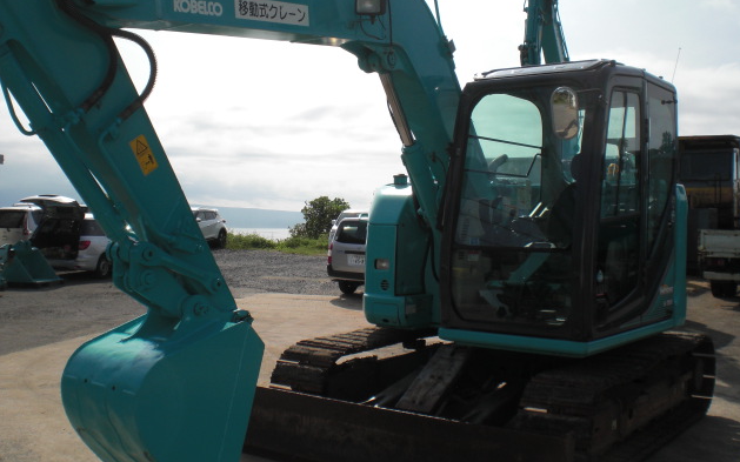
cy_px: 228
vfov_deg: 31.2
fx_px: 827
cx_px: 375
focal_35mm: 41
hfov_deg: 48.2
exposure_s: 1/800
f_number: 5.6
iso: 64
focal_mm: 6.3
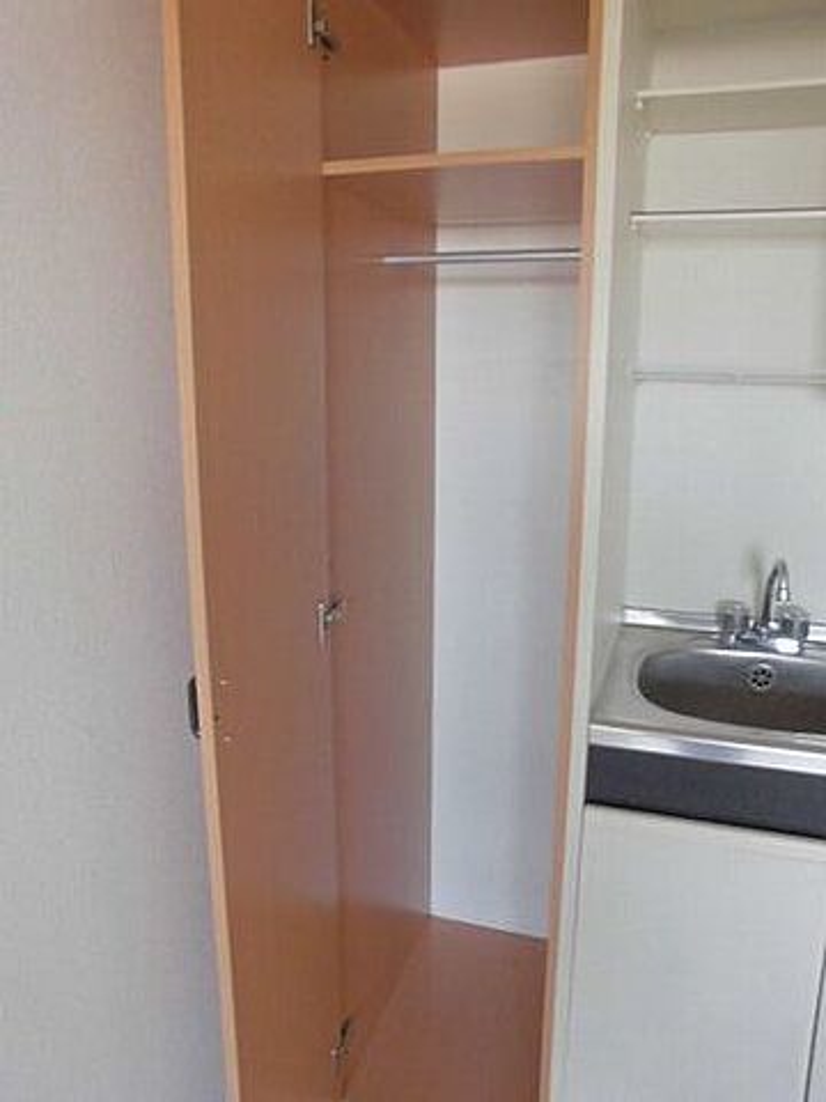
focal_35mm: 26
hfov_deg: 53.1
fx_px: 827
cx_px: 413
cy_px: 551
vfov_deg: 67.3
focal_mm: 4.6
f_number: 3.5
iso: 400
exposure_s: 1/30
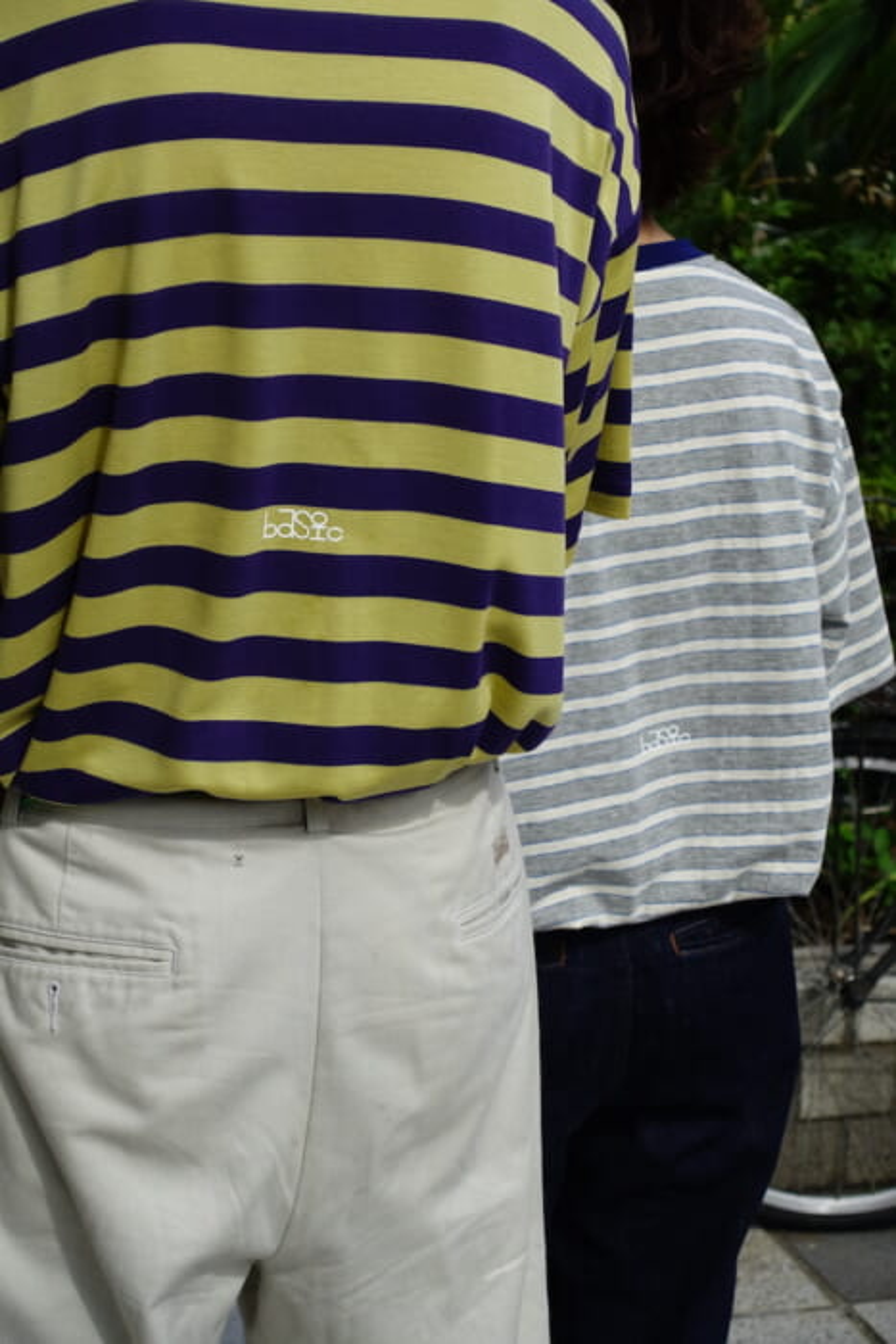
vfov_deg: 28.8
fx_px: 2612
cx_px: 448
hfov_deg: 19.5
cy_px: 672
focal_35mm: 70
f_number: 3.5
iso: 400
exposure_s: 1/400
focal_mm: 25.7
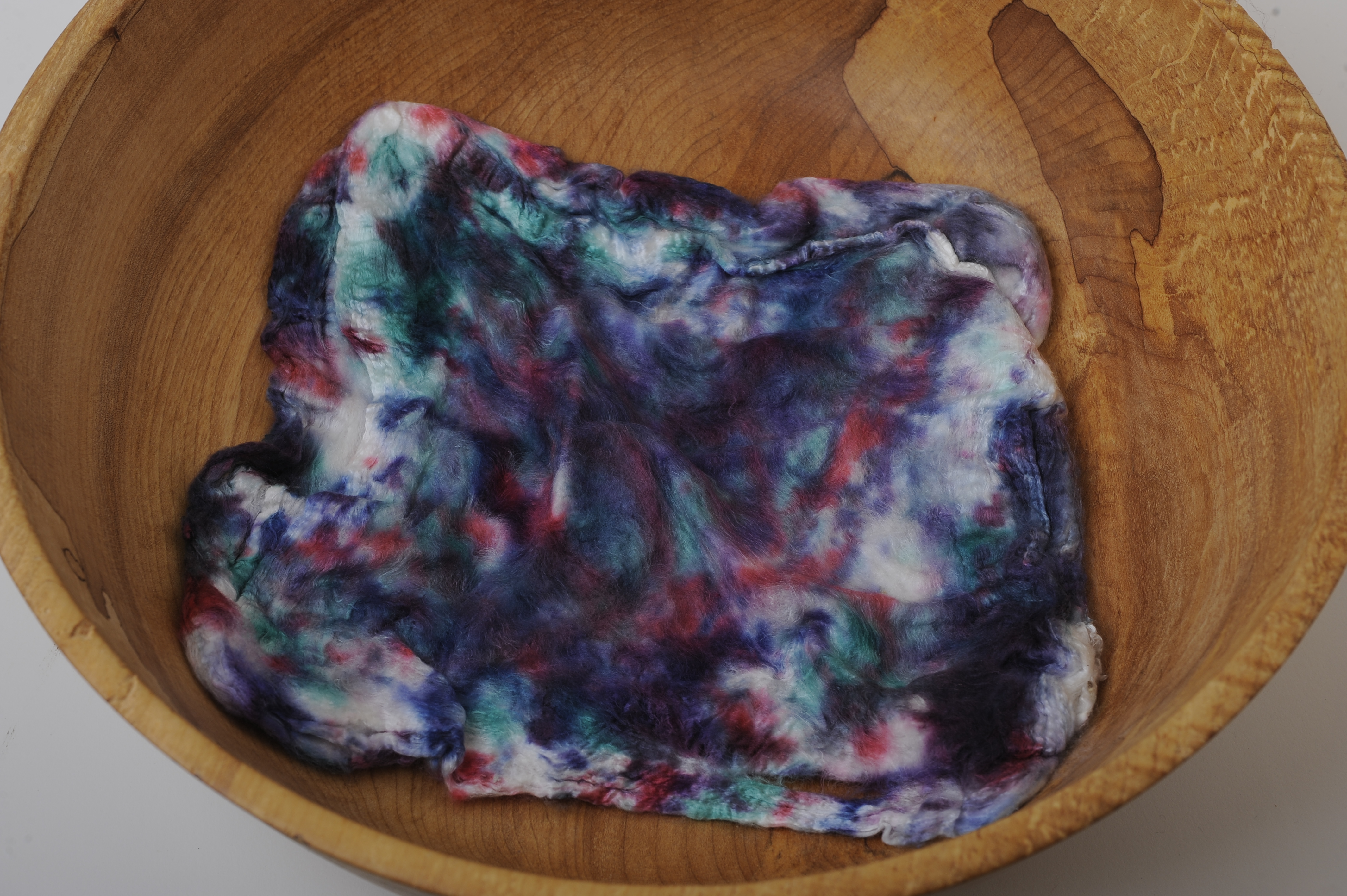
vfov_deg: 22.6
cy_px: 448
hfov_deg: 33.4
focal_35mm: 60
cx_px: 674
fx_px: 2244
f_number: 14
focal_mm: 60
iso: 200
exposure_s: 1/125
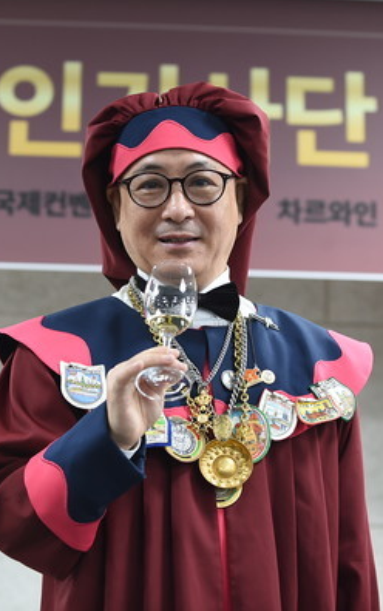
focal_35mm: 108
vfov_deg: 19.3
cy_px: 305
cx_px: 196
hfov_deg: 12.1
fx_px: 1801
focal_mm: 70
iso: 800
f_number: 4
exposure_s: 1/60
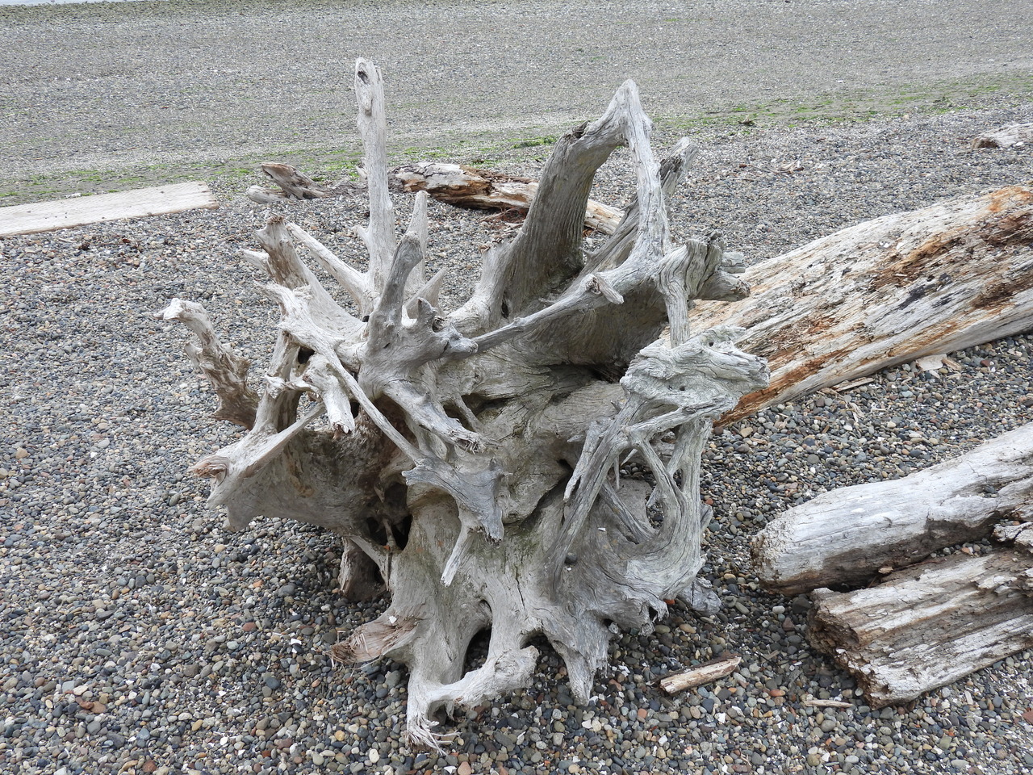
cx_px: 516
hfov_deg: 52.6
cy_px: 388
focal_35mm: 35
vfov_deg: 40.7
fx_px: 1044
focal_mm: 6.2
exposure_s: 1/640
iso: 100
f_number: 3.2
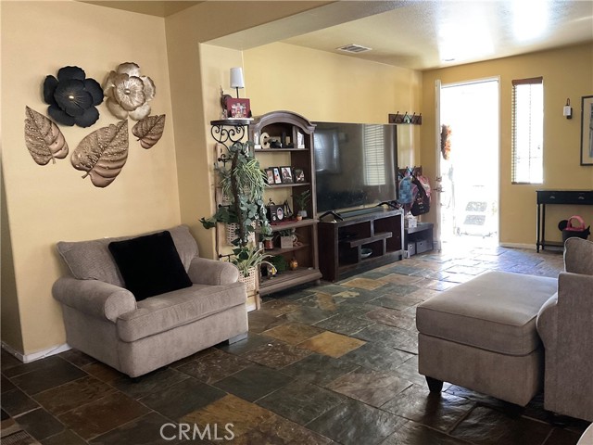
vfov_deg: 48.2
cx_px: 296
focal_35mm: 29
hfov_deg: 61.7
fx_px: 497
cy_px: 222
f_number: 1.8
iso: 200
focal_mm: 3
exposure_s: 1/40
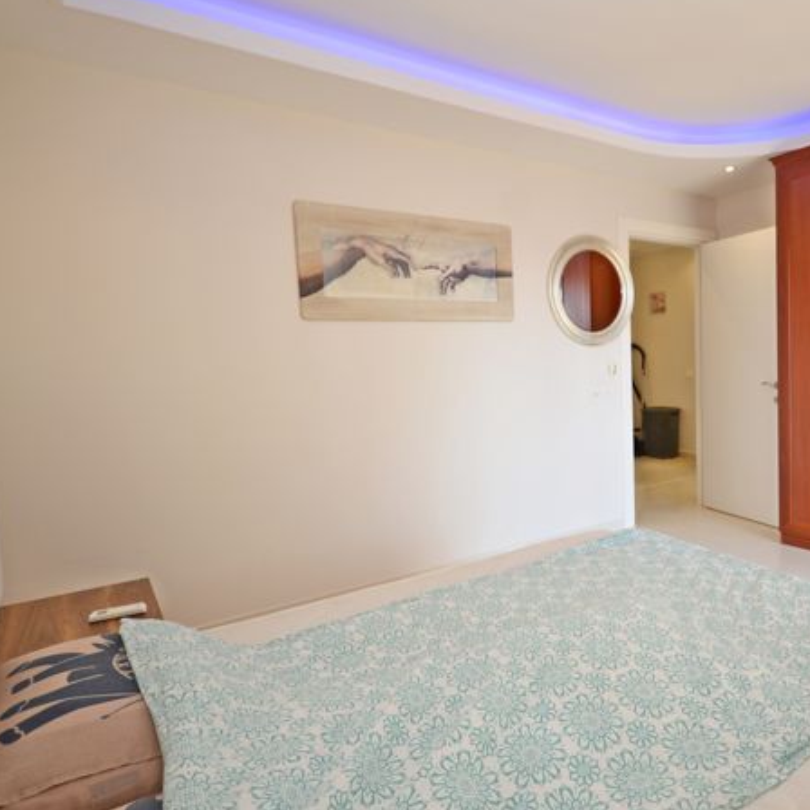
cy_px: 396
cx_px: 570
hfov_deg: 62.6
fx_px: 635
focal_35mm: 24
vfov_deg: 65.0
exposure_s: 1/60
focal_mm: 12
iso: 220
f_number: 4.5
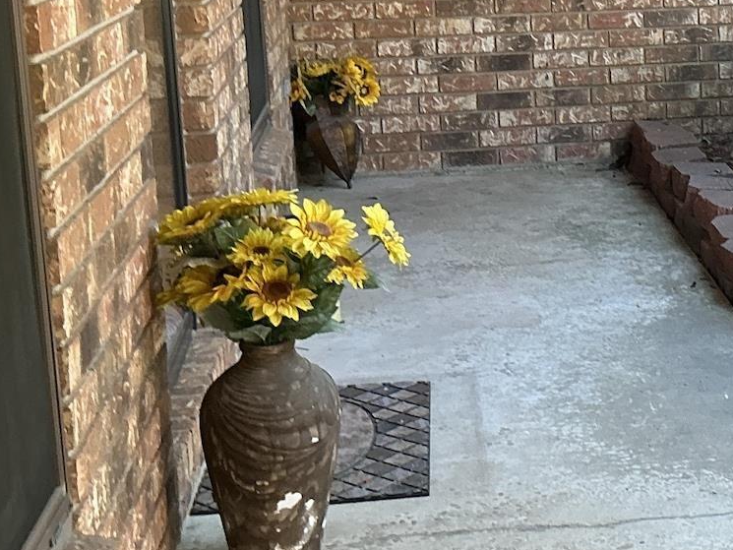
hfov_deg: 23.9
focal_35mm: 77
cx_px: 775
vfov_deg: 19.0
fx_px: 1631
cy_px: 116
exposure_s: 1/122
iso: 50
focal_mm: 3
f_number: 1.8
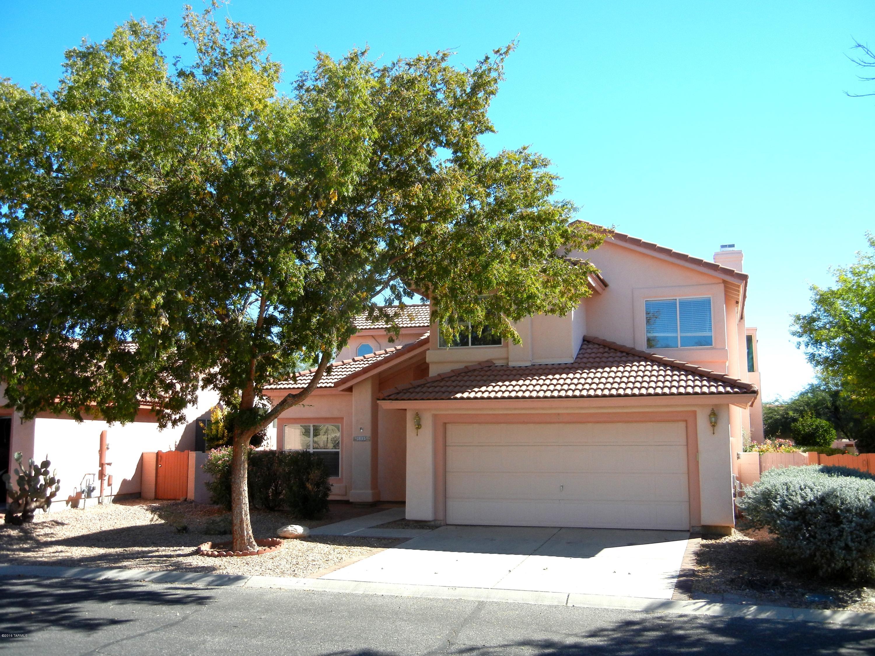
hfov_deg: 54.0
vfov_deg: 41.8
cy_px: 328
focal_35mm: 34
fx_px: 859
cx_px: 438
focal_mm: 6.2
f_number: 3.6
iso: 160
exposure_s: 1/917
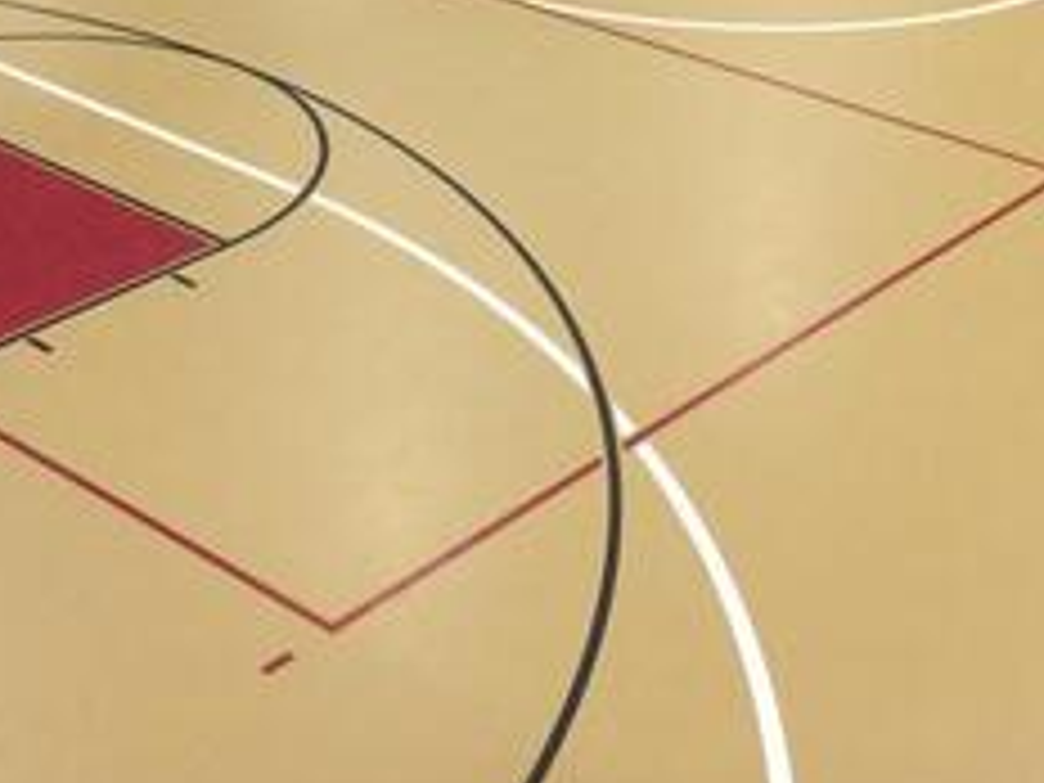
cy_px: -18
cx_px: 310
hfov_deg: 25.8
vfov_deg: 19.0
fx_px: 2262
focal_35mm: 75
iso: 125
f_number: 2.2
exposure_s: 1/30
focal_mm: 4.15
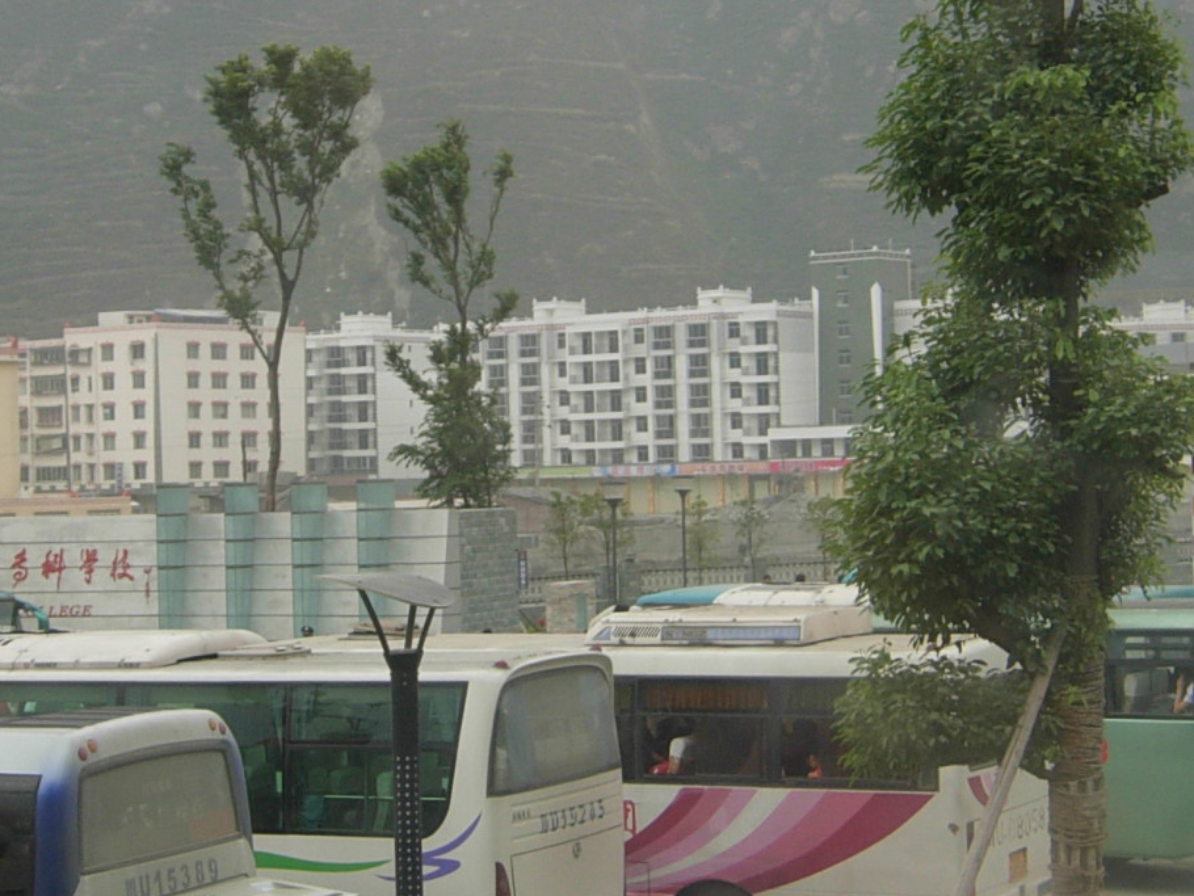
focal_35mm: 81
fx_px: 2795
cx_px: 509
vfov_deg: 18.2
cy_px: 344
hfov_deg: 24.1
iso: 50
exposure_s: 1/242
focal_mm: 7.5
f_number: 2.7
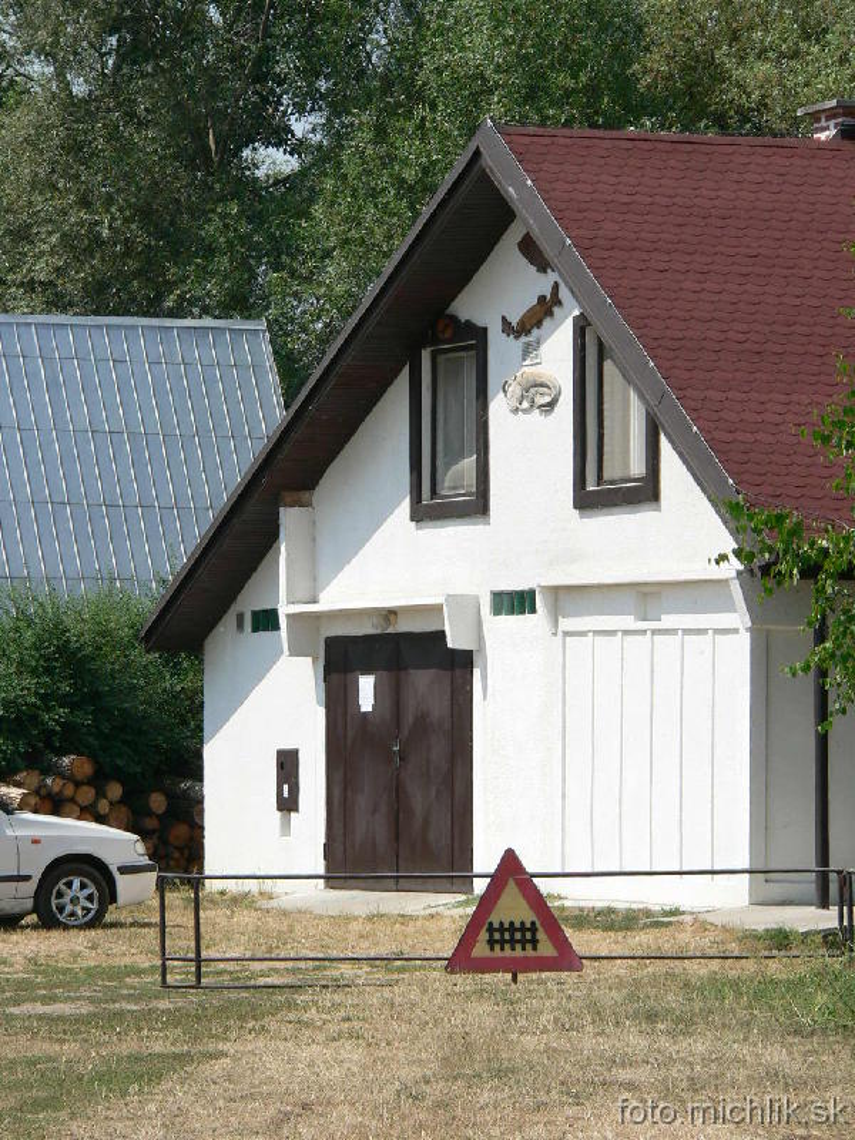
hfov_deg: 7.9
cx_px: 428
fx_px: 6158
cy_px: 570
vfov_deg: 10.6
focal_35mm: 187
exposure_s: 1/500
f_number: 5.6
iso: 80
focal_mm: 31.1
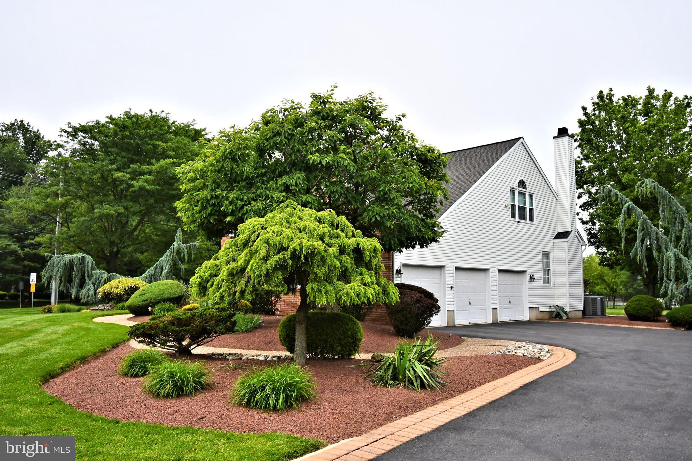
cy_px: 230
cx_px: 346
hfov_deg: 61.9
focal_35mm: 30
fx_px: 577
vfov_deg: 43.6
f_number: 5.6
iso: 640
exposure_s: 1/4000
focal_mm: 20
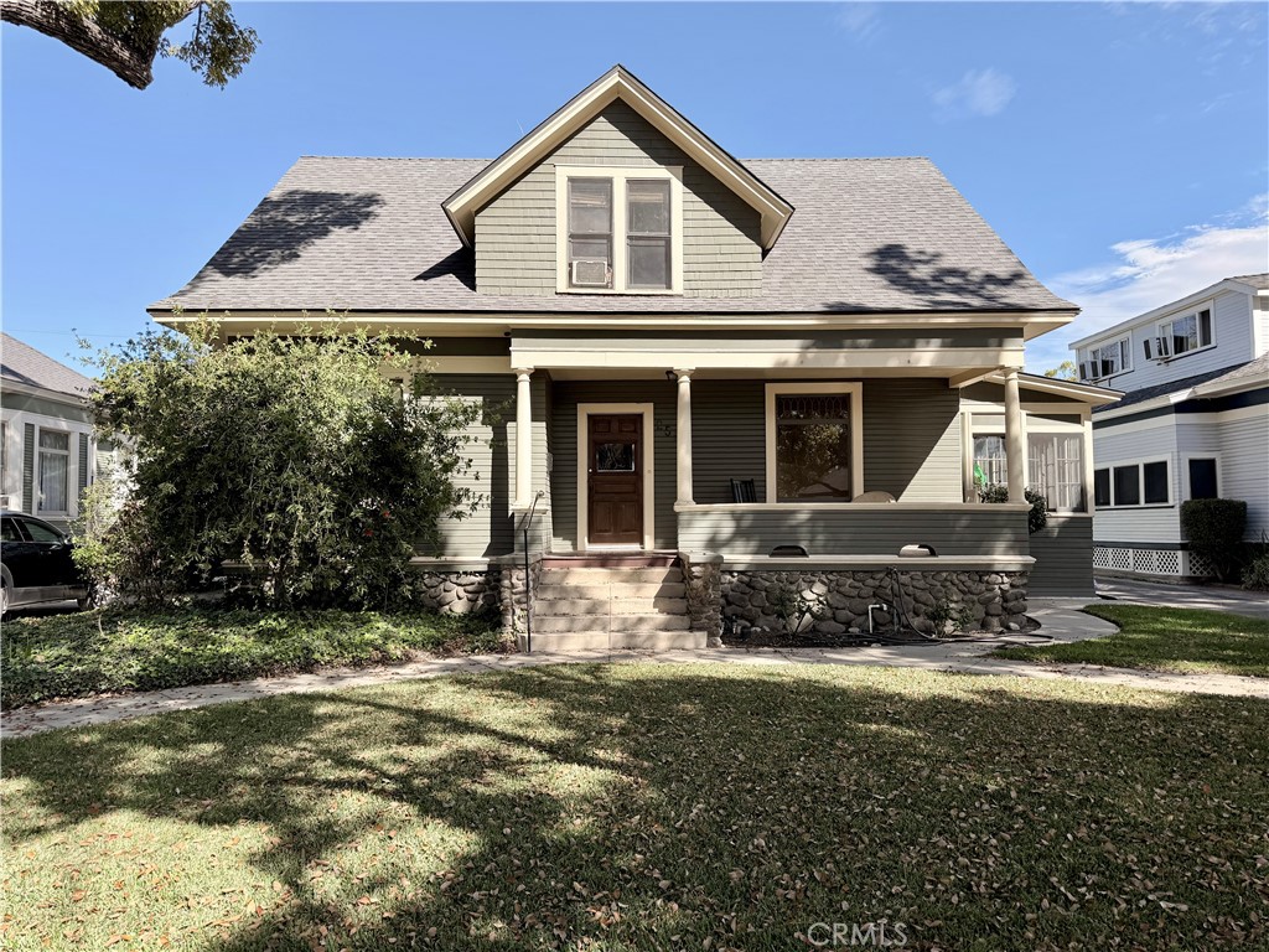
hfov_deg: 71.6
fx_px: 880
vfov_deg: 56.8
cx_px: 634
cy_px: 476
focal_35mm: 24
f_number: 1.78
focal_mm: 6.76
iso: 80
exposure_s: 1/2110
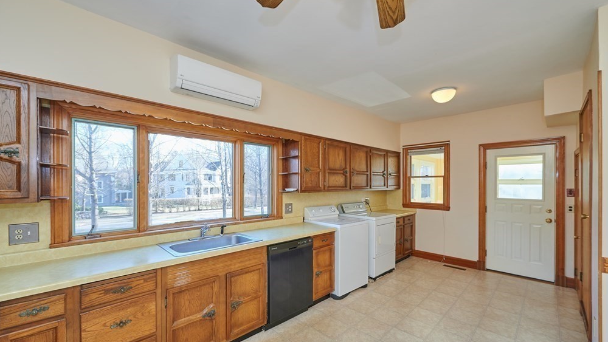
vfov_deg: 70.5
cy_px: 181
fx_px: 242
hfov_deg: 103.0
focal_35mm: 15
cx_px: 307
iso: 400
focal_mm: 14
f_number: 5.6
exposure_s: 1/60
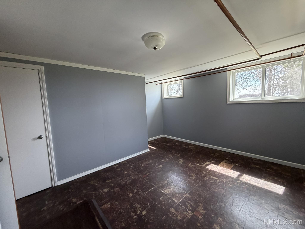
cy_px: 114
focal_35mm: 14
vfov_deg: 85.7
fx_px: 123
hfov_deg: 102.1
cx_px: 152
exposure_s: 1/121
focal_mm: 2.22
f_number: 2.2
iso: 250
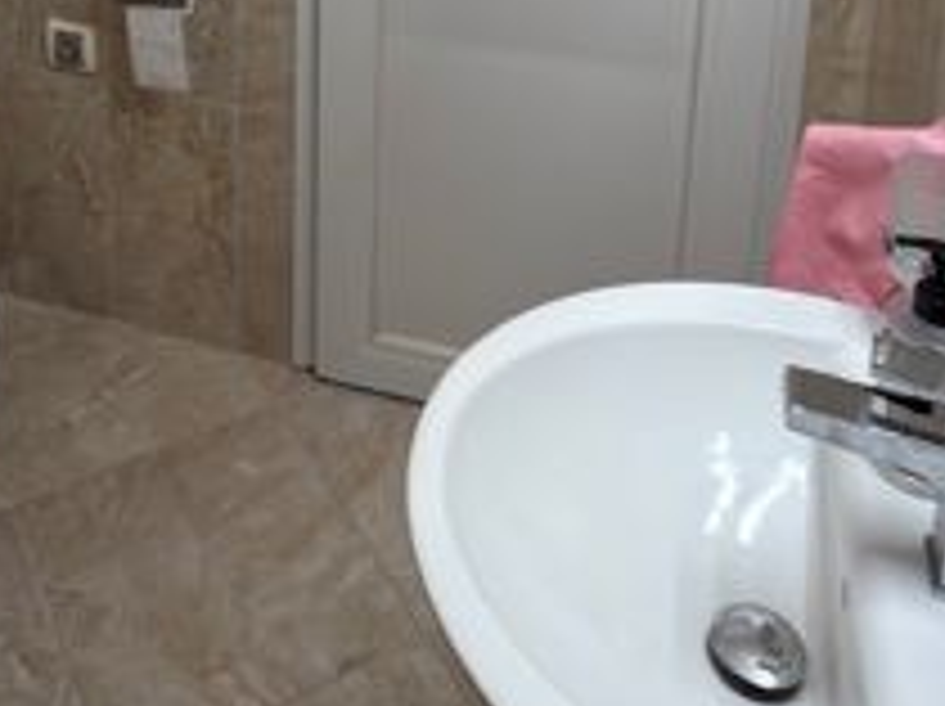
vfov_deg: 25.1
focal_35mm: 47
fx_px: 1282
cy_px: -288
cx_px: 232
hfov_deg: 39.3
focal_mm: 2.22
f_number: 2.2
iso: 80
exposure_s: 1/25
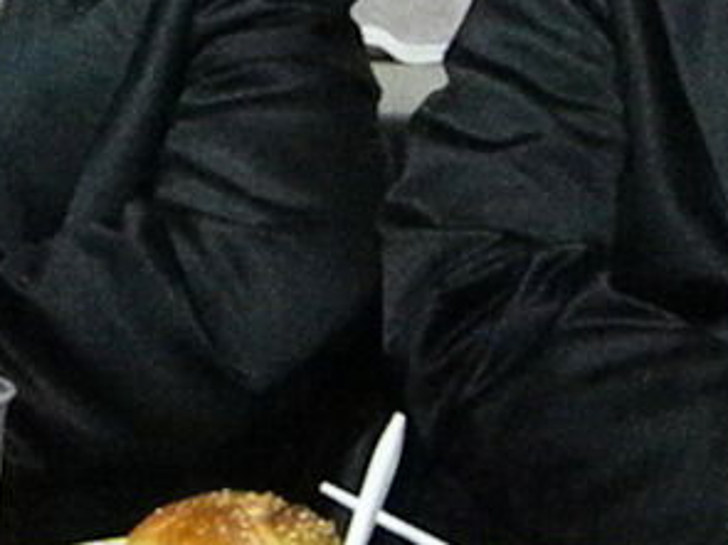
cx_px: -25
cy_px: -25
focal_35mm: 125
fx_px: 2628
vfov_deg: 11.7
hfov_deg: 15.4
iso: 3200
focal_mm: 6.4
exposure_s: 1/58
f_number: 3.7
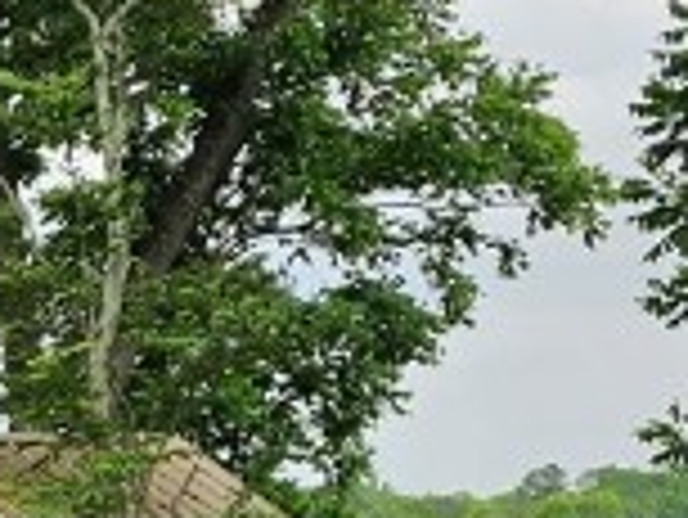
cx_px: -931
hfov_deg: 11.0
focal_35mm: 154
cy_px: 842
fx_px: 3063
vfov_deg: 9.3
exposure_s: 1/550
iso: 10
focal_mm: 6.3
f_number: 1.7
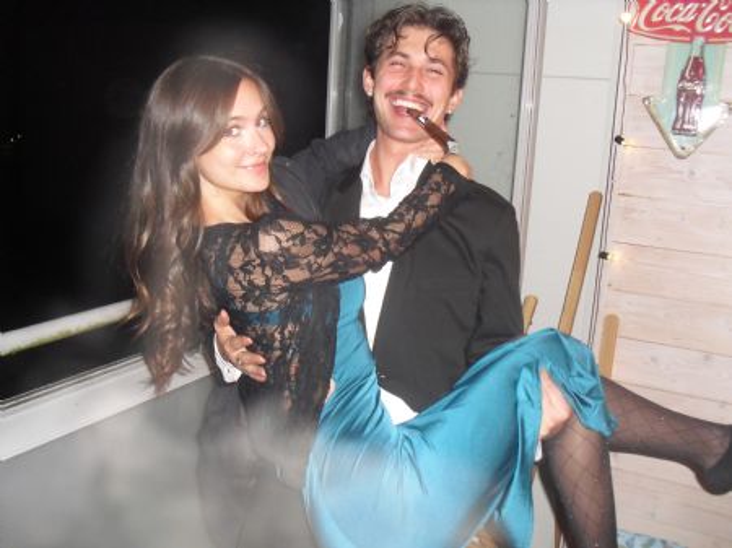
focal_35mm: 36
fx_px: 761
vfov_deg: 39.6
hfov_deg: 51.4
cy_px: 274
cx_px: 366
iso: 400
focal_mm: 6.3
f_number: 3.1
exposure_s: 1/60
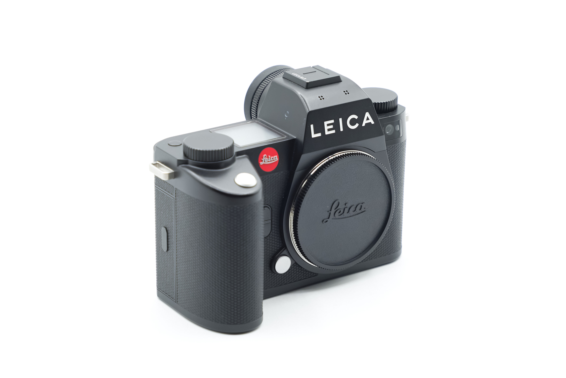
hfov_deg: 19.3
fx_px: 1666
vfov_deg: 12.9
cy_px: 189
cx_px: 283
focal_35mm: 106
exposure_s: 1/250
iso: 800
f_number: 5.6
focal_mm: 70
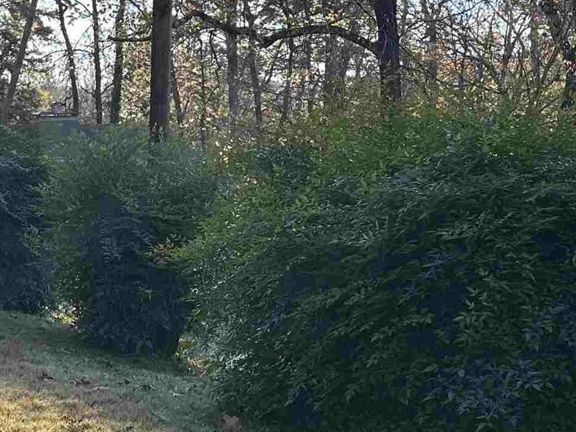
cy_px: 310
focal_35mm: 77
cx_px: 176
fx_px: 1281
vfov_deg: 19.0
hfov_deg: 25.2
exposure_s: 1/442
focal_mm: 6.86
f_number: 1.78
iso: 80
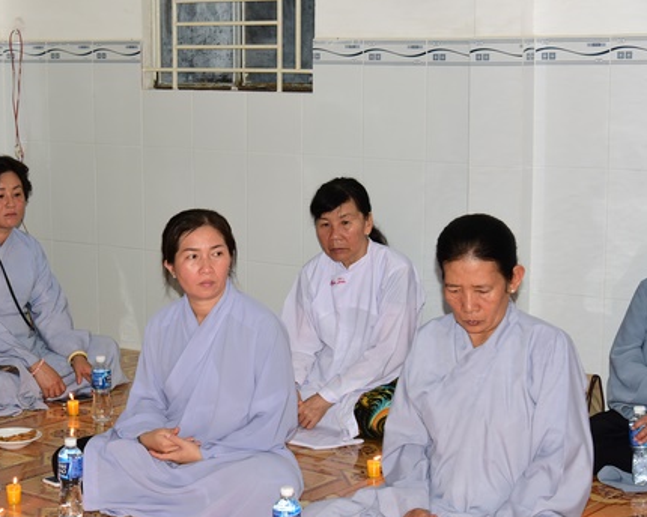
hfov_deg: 24.2
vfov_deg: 19.6
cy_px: 316
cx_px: 179
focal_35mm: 78
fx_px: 1494
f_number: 5
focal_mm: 55
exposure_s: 1/80
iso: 1000
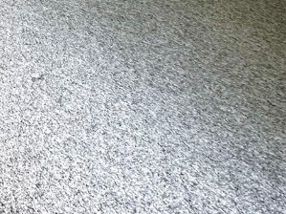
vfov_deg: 23.2
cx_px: -143
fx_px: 396
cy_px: -122
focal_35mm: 48
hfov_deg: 27.4
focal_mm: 2.2
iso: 160
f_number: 2.2
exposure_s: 1/60
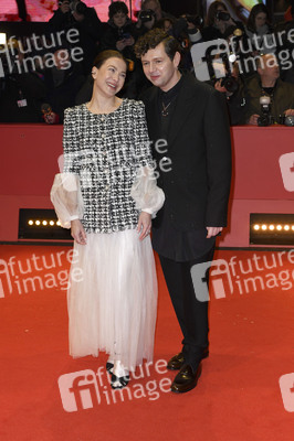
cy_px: 220
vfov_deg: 41.1
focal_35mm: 48
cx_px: 147
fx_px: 589
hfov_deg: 28.0
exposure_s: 1/640
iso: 800
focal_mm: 48
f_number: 4.5
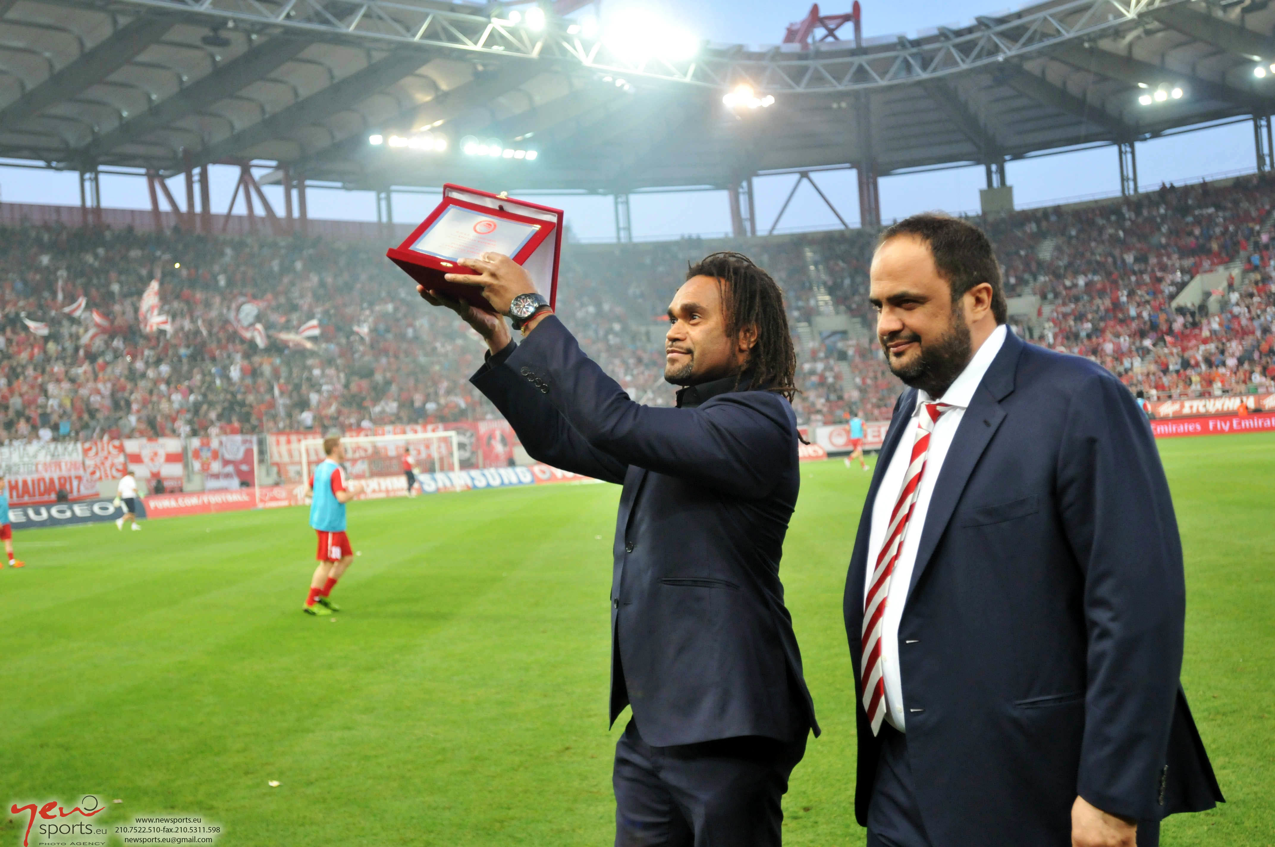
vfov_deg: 31.8
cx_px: 638
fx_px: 1486
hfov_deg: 46.4
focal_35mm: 42
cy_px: 424
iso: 1000
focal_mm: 28
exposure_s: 1/320
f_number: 3.2
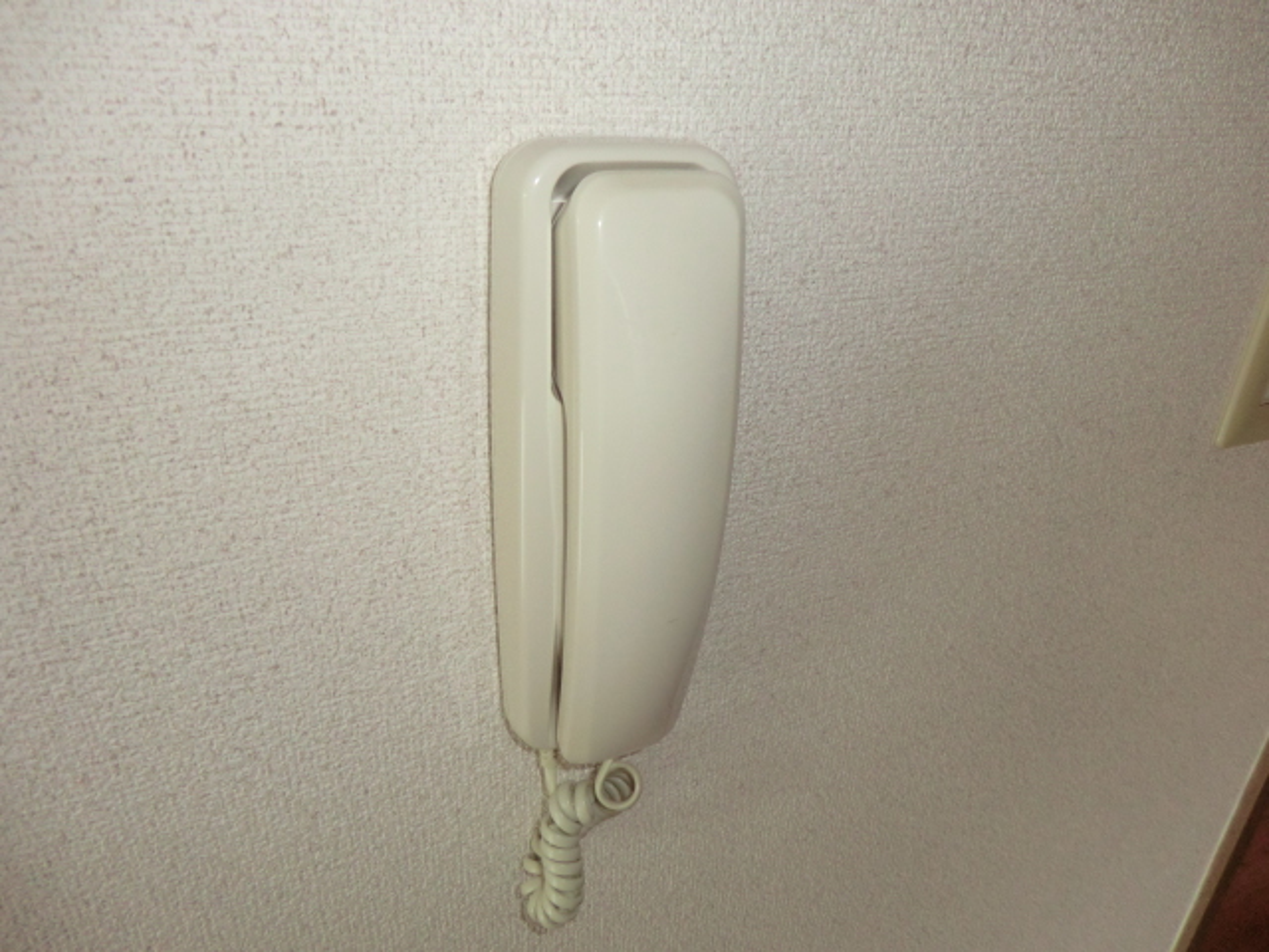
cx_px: 634
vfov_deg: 56.8
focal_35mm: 24
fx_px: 880
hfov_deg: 71.6
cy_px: 476
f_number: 3.2
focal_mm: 4.3
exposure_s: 1/60
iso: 250
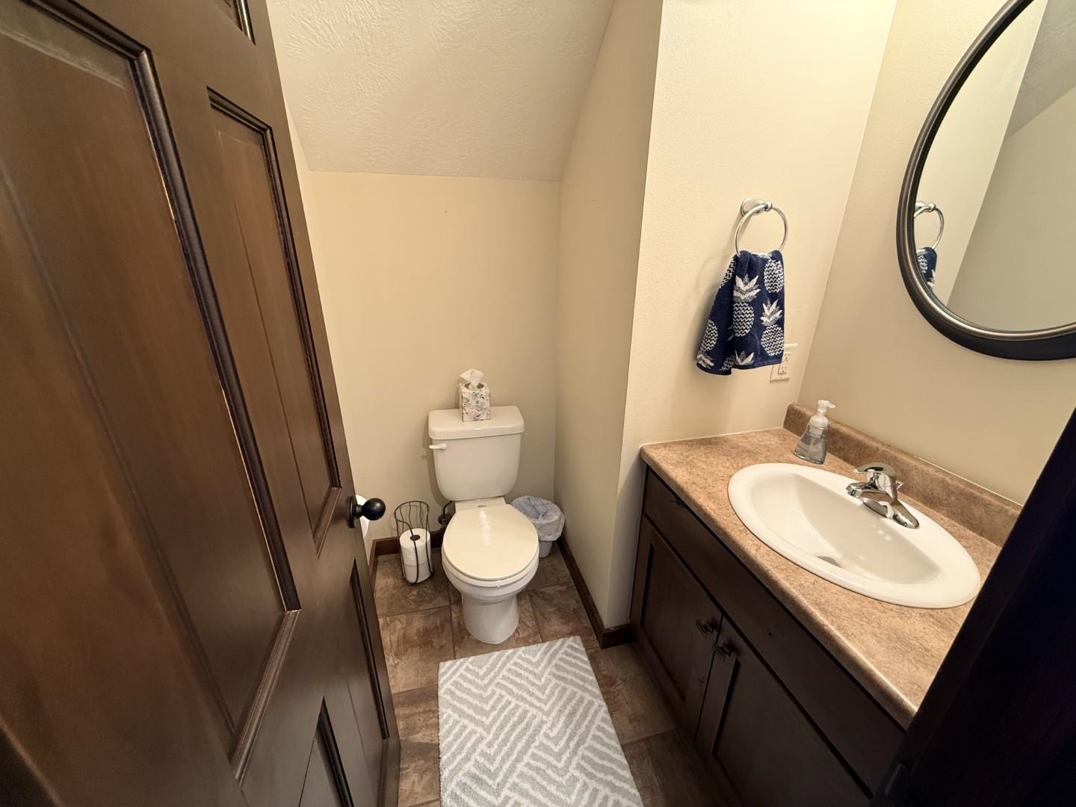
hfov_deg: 102.1
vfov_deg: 85.7
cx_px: 538
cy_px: 404
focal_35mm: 14
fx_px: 435
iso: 250
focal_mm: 2.22
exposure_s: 1/60
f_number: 2.2
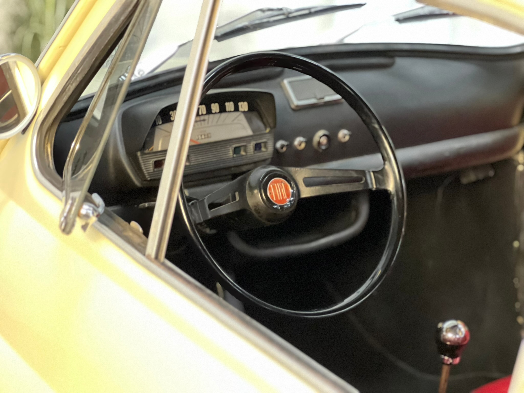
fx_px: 1166
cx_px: 262
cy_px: 196
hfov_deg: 25.3
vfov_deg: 19.1
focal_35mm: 77
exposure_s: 1/14
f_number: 2.8
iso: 1600
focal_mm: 9
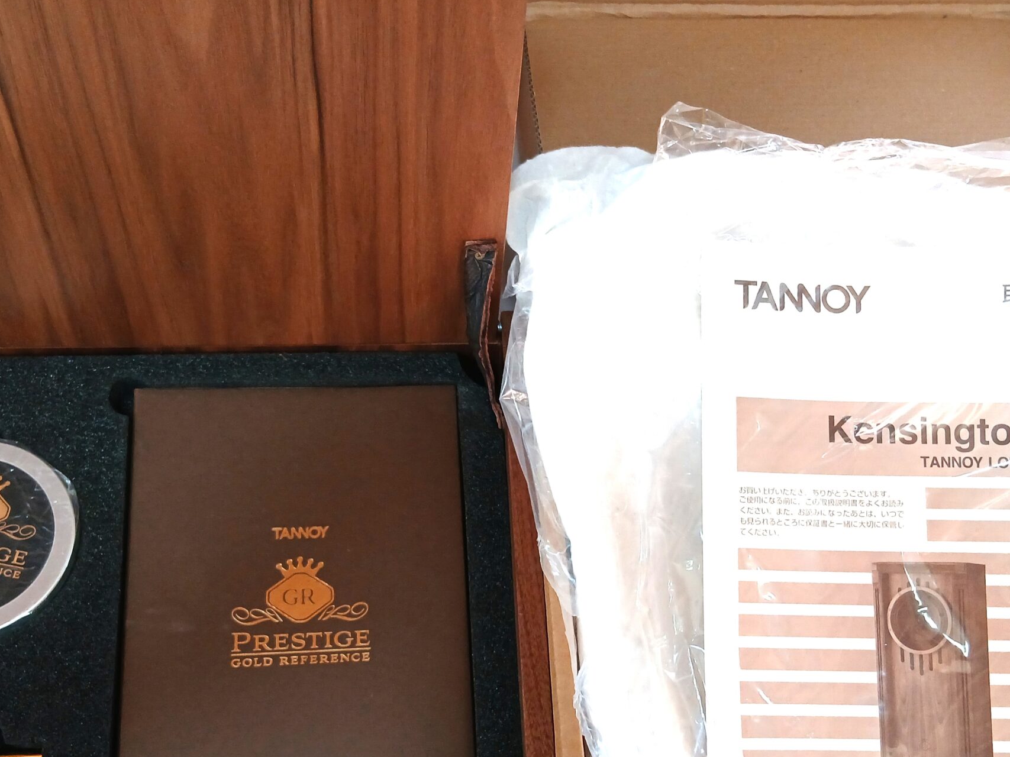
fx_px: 1138
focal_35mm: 39
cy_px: 506
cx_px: 473
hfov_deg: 47.8
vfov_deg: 36.4
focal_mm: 3.86
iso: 160
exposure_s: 1/50
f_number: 1.8
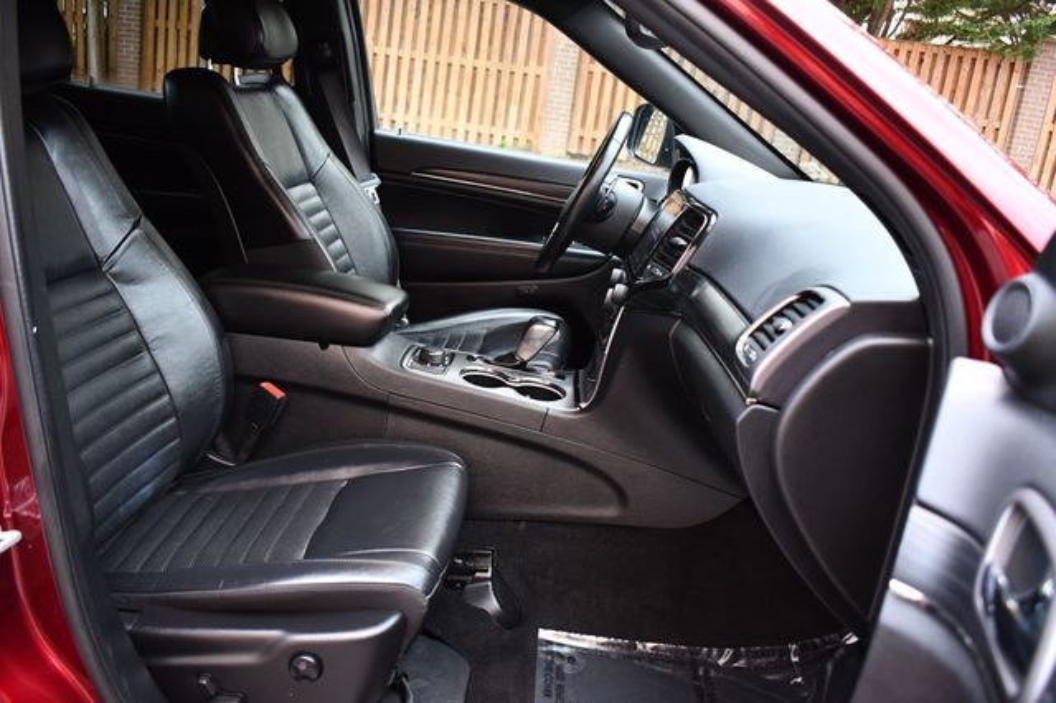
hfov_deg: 62.0
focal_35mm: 30
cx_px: 528
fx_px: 880
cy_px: 352
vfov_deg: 43.6
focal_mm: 20
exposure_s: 1/125
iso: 1250
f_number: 3.8
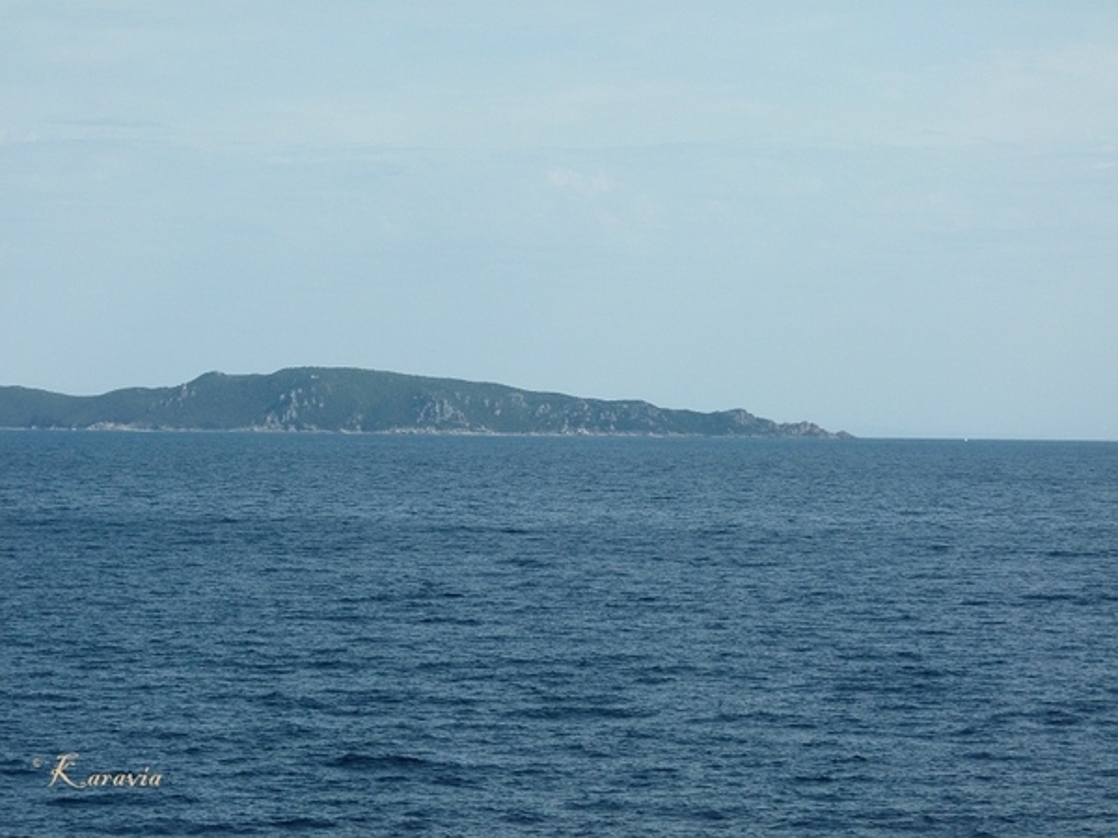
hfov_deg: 16.1
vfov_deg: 12.1
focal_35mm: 122
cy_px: 419
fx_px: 3940
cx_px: 559
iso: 100
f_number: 4
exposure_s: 1/1600
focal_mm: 21.9
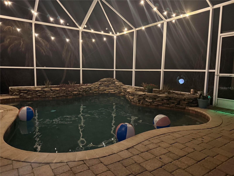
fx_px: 162
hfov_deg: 71.6
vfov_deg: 56.8
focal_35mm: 24
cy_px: 88
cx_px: 117
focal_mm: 6.76
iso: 1250
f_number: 1.78
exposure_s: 1/30
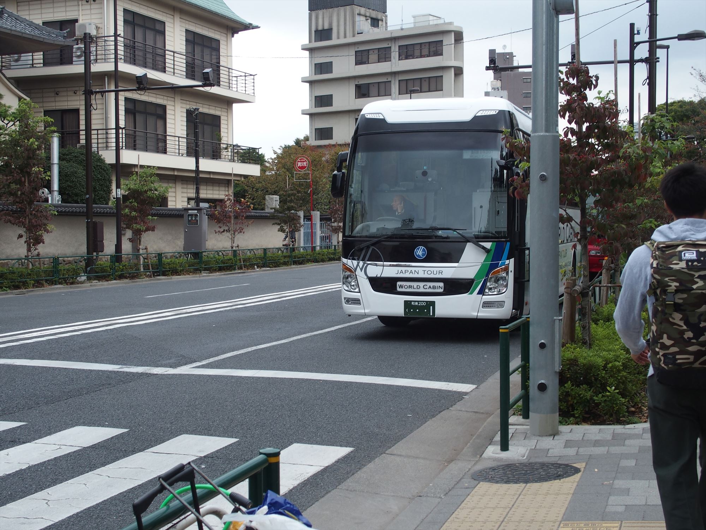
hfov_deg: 38.2
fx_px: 1020
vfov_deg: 29.1
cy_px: 265
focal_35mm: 50
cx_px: 353
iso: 100
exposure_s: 1/160
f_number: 3.5
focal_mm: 10.8
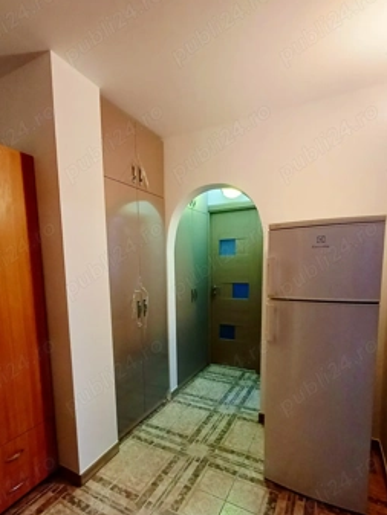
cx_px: 167
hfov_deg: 68.4
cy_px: 284
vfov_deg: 84.4
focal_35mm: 19
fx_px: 283
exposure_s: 1/50
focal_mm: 1.64
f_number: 2.2
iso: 125
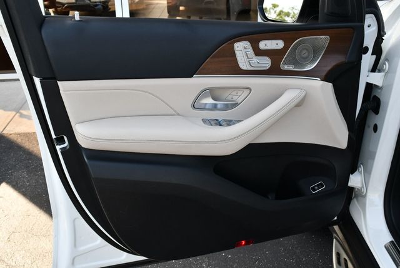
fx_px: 400
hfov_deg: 53.1
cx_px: 200
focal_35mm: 36
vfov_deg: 36.9
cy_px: 134
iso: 220
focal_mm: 18
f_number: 5.6
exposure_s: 1/250
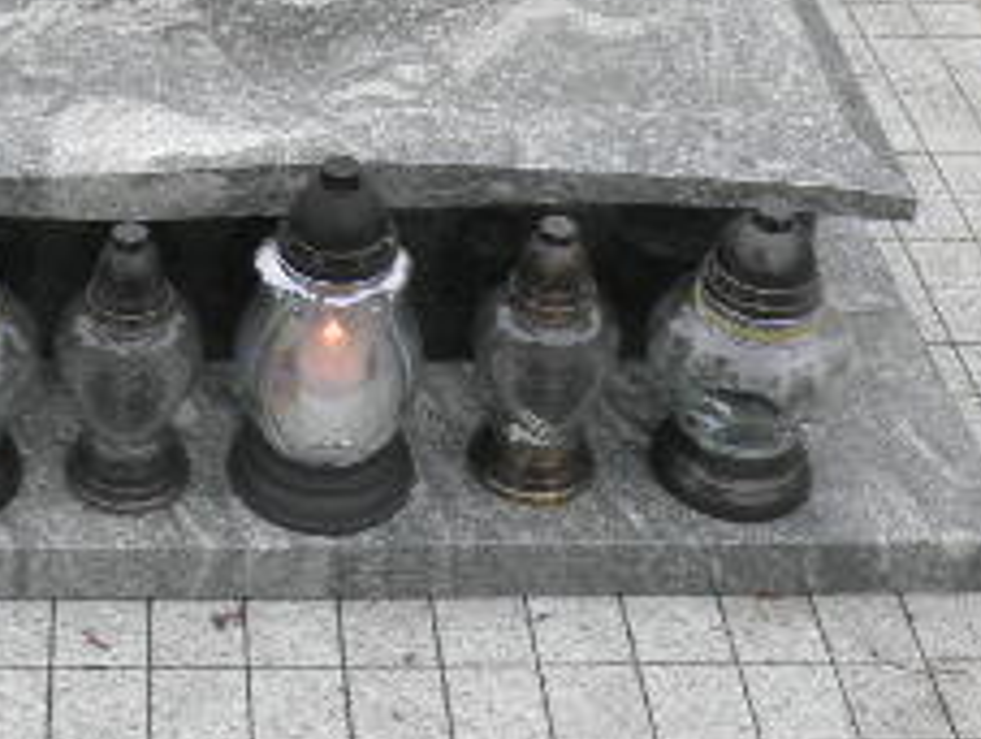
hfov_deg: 25.3
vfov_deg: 18.3
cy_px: -173
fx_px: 2157
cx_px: 220
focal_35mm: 76
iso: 64
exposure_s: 1/80
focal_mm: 5
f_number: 3.5
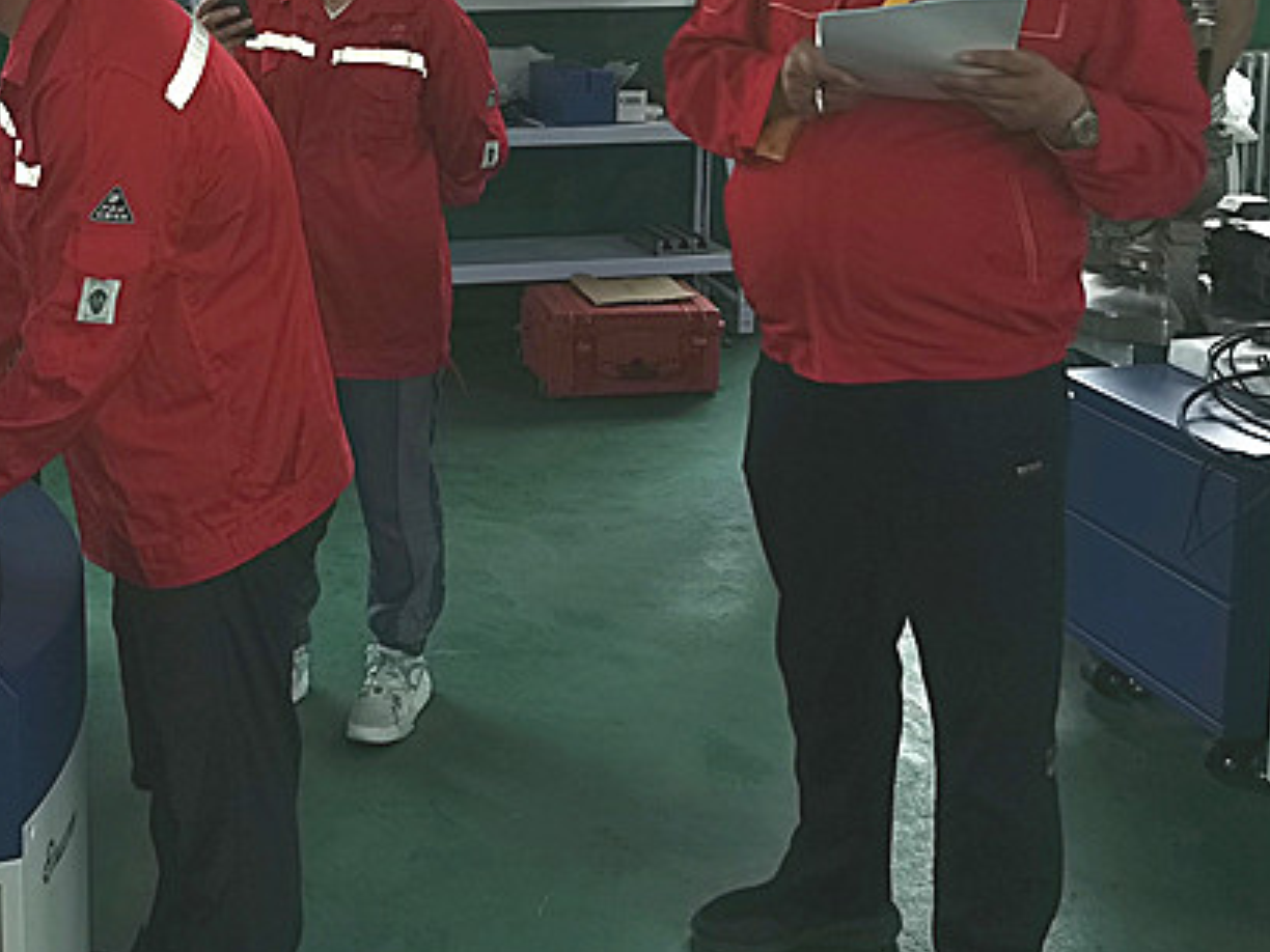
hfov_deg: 35.5
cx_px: 355
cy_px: 112
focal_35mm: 53
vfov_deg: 26.7
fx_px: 1944
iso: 125
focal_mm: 5.56
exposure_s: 1/100
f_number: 1.6
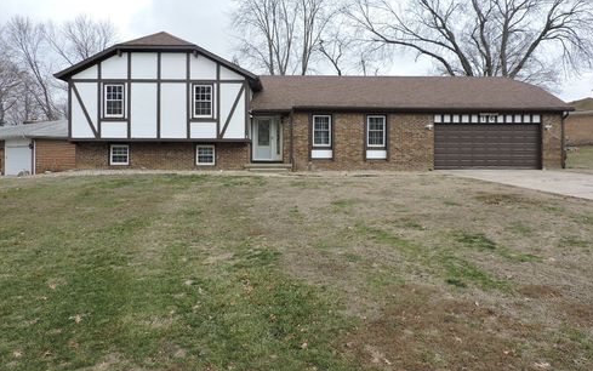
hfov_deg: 70.4
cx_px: 301
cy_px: 163
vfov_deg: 47.5
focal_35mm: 26
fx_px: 420
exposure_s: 1/500
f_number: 3
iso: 100
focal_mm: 4.3
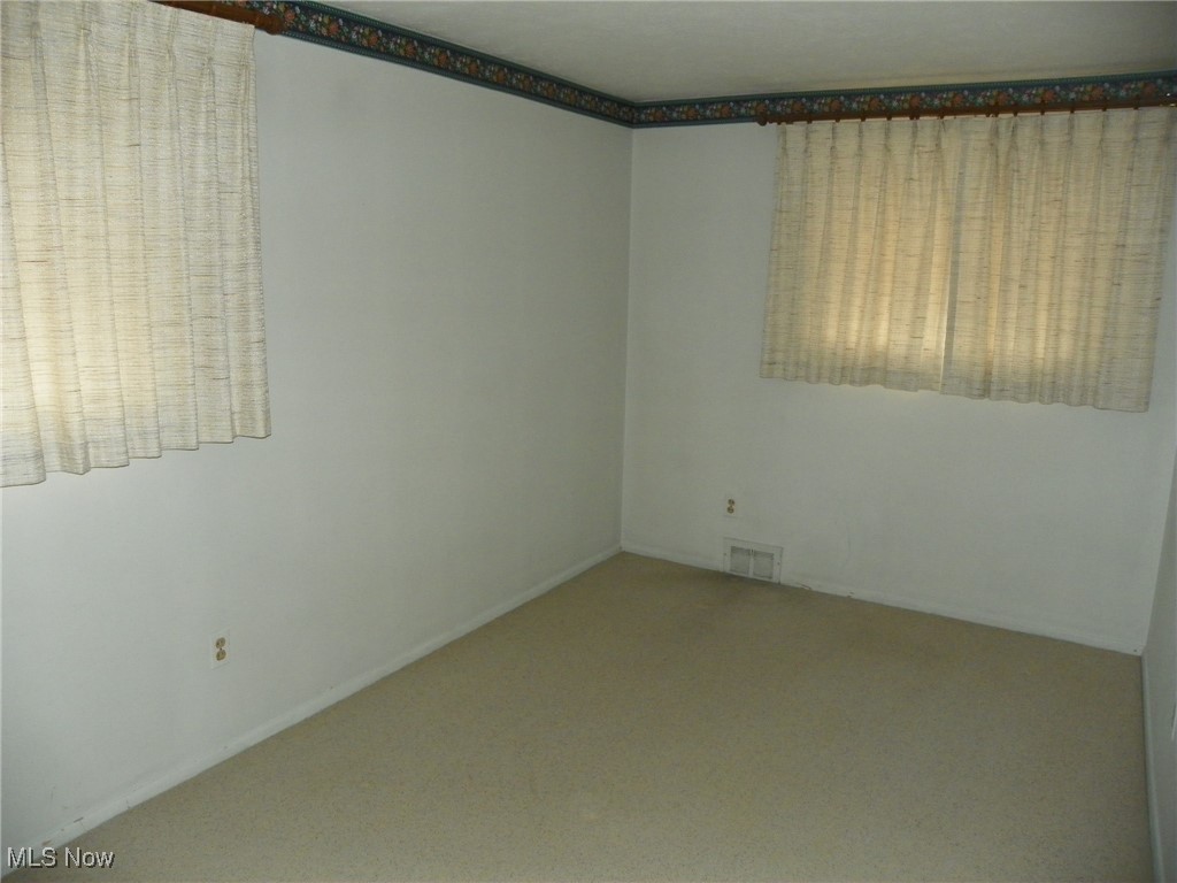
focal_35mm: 26
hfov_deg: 67.3
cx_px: 588
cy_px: 442
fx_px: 884
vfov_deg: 53.1
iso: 200
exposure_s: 1/30
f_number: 2.8
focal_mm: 4.6
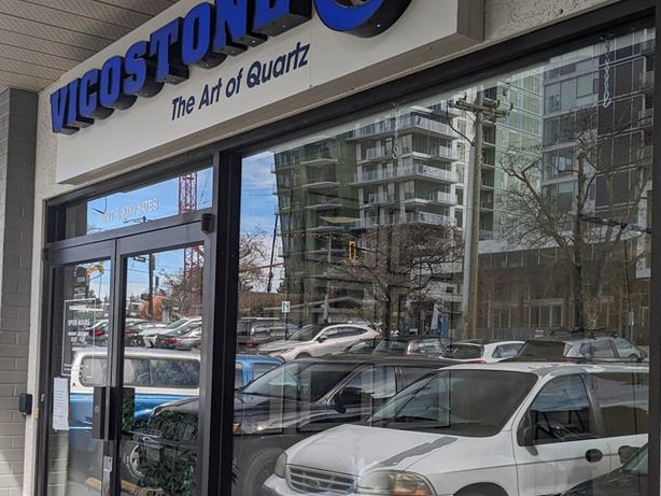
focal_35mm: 45
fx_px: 860
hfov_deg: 42.0
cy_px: 318
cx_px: 303
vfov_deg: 32.0
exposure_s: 1/806
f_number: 1.73
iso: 50
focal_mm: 4.38
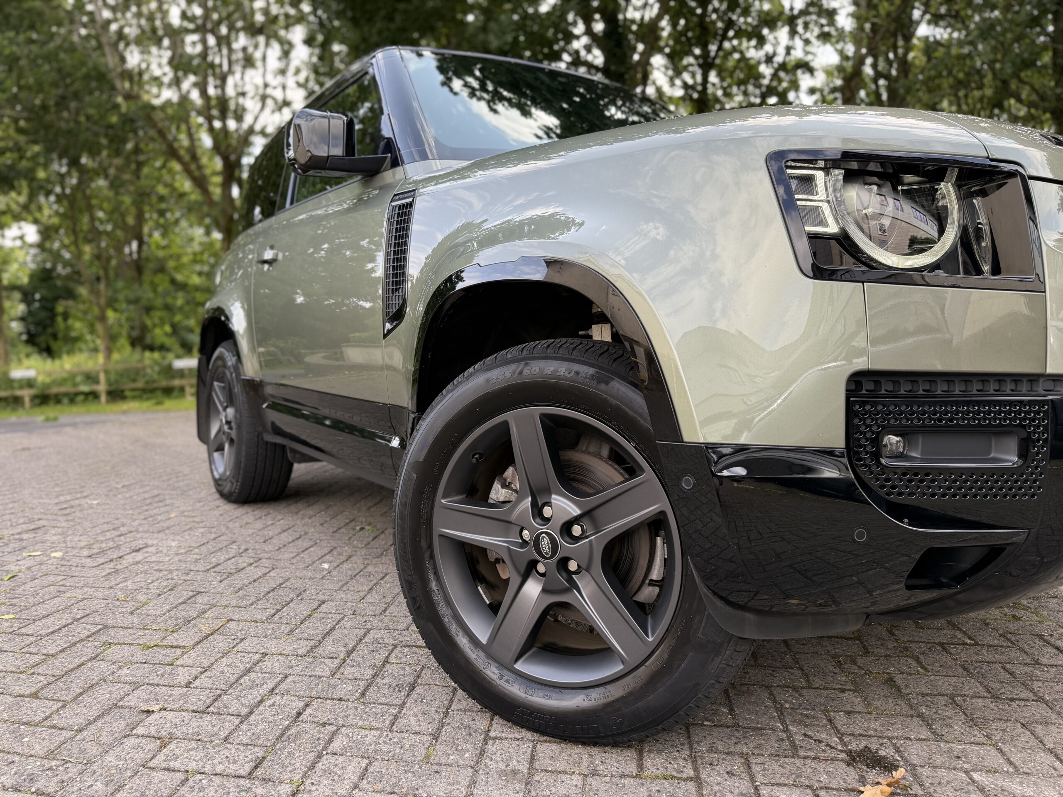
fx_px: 737
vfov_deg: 56.8
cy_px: 398
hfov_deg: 71.6
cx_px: 532
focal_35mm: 24
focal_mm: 6.76
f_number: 1.78
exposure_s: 1/722
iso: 100
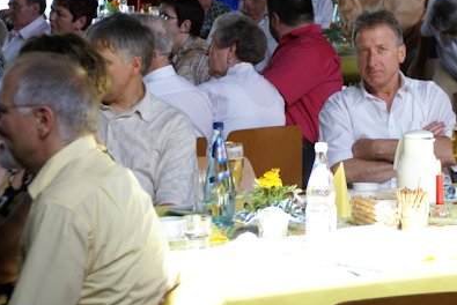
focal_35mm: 170
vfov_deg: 8.1
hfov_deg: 12.0
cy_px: 82
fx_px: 2160
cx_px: 366
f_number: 5.6
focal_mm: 70
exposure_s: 1/125
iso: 250
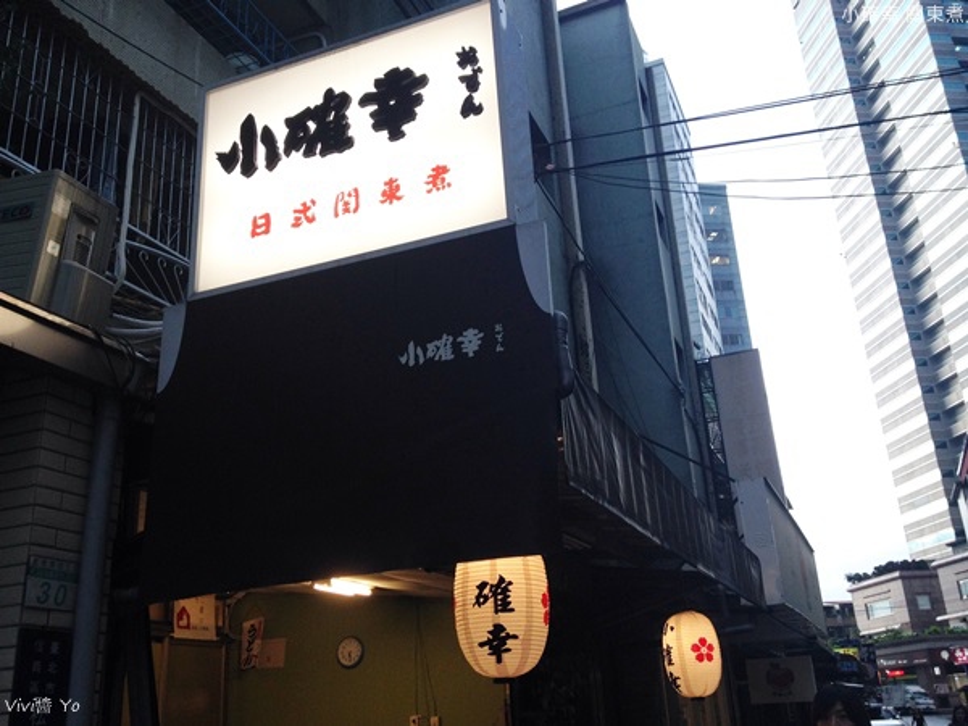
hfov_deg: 52.6
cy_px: 363
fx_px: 979
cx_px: 484
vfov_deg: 40.7
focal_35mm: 35
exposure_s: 1/60
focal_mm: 4.28
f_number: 2.4
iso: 64
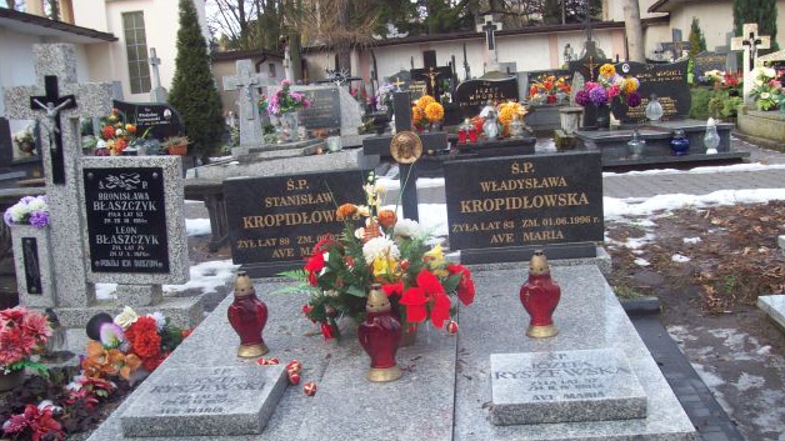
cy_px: 276
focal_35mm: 40
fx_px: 832
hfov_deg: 50.5
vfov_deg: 29.6
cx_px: 389
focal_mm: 6
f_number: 2.7
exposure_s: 1/126
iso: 80
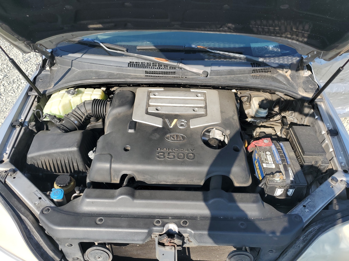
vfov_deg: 53.1
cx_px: 174
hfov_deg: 67.3
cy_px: 130
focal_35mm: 26
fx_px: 262
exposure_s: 1/1429
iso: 50
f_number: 1.5
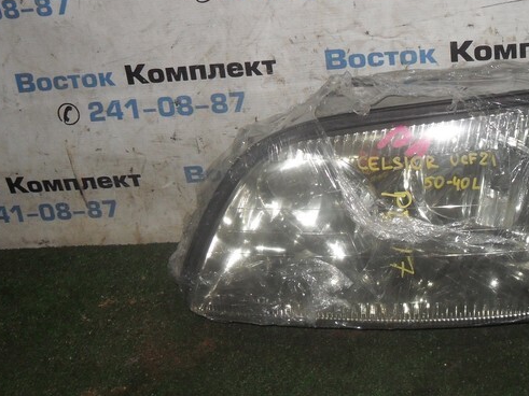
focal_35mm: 57
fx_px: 871
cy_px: 186
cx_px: 364
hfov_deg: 33.4
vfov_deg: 25.6
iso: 200
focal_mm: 6.2
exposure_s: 1/45
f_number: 2.8
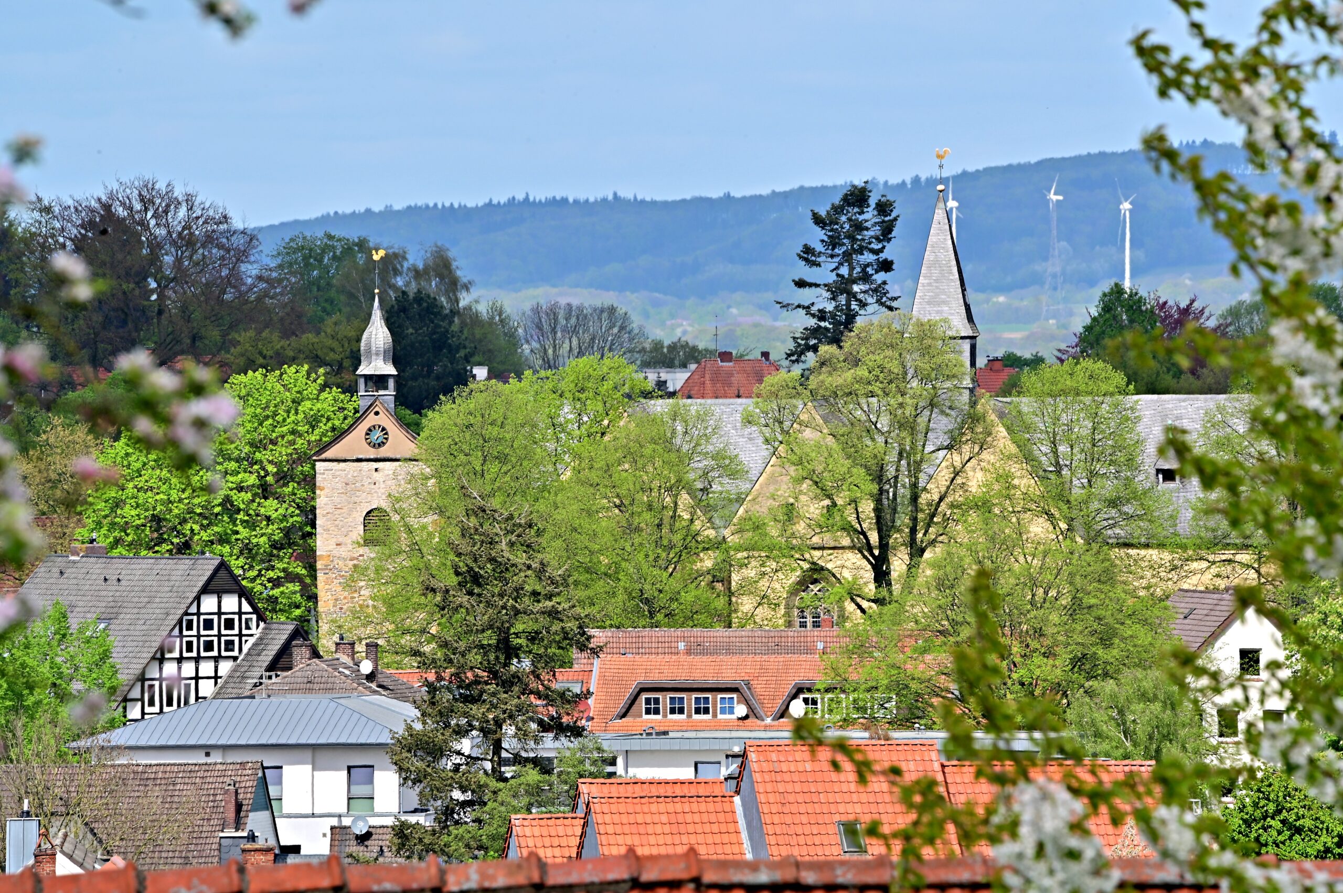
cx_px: 672
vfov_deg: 2.5
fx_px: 20503
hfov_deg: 3.8
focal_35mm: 550
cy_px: 446
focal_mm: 550
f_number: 20
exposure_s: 1/80
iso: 100
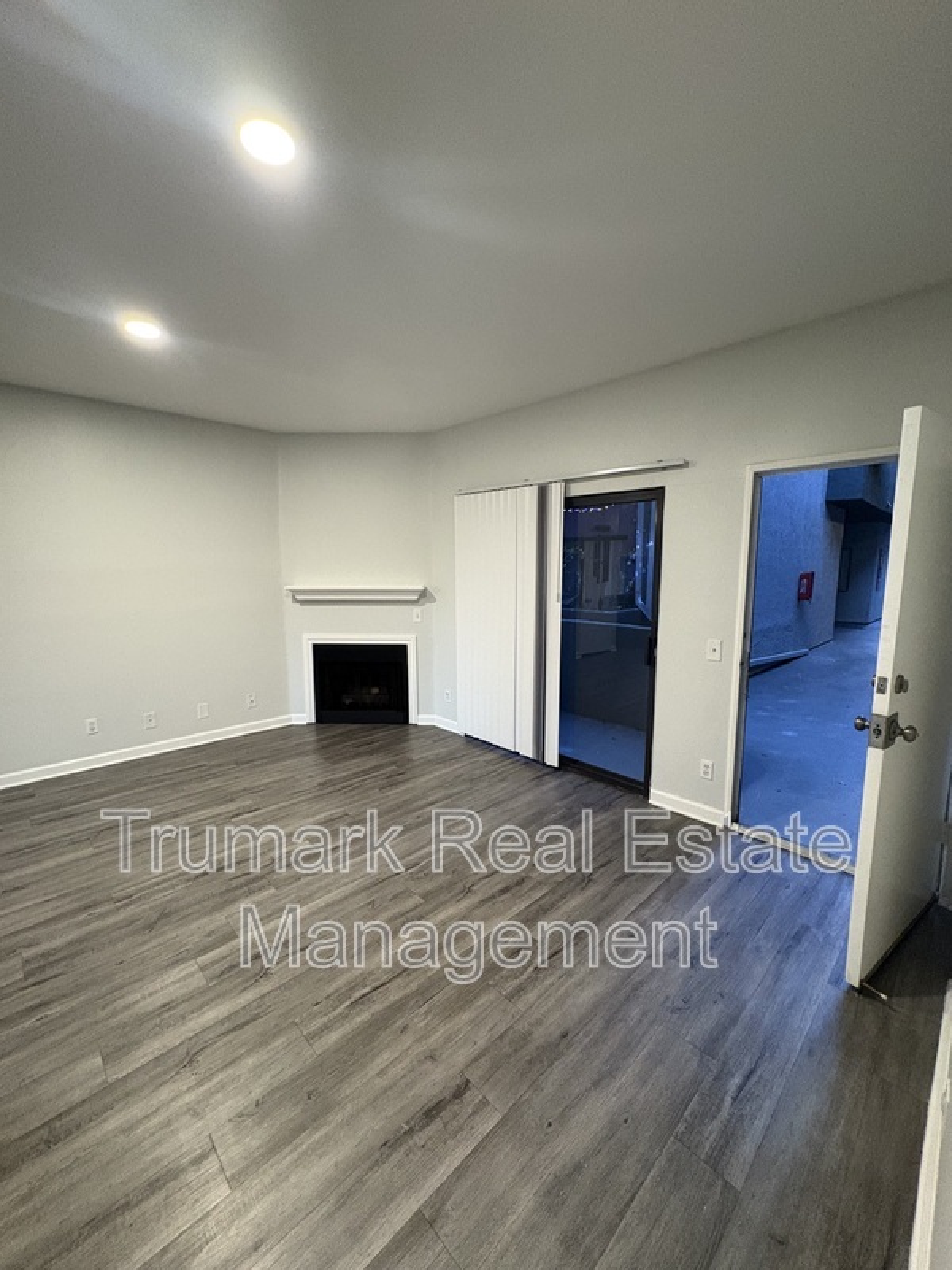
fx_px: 513
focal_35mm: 14
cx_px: 476
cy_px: 635
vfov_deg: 102.1
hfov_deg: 85.7
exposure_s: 1/60
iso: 500
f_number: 2.2
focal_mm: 2.22
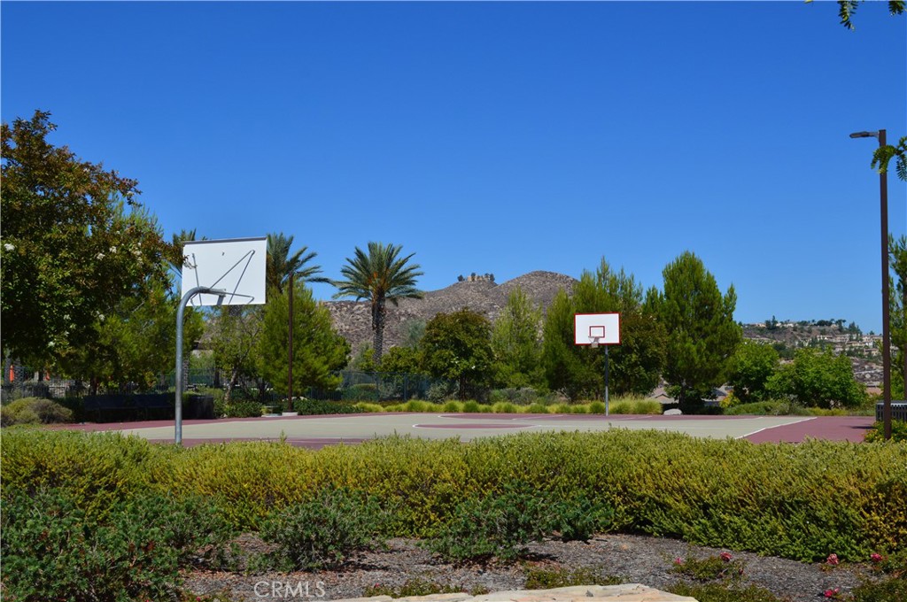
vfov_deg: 28.0
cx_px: 454
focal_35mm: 48
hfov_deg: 41.2
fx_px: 1208
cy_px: 301
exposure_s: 1/500
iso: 180
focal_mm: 32
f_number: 11
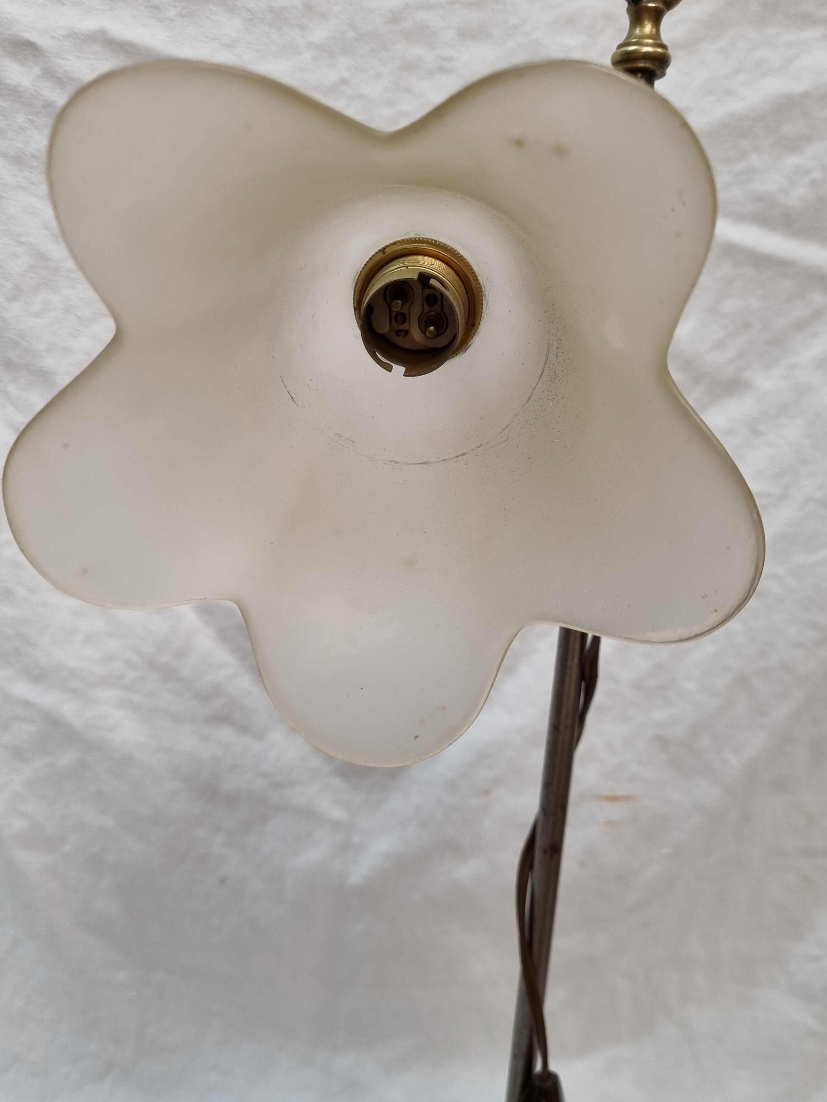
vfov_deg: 60.0
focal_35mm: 30
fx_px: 956
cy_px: 542
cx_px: 396
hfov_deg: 46.8
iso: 160
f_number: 1.8
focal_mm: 5.4
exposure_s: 1/100
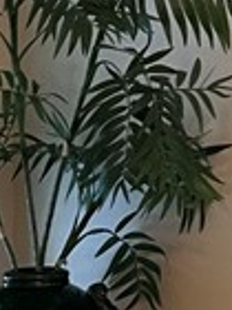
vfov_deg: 9.7
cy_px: 616
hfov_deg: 7.6
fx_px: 1698
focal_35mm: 190
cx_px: -177
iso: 320
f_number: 1.5
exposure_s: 1/60
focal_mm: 5.7
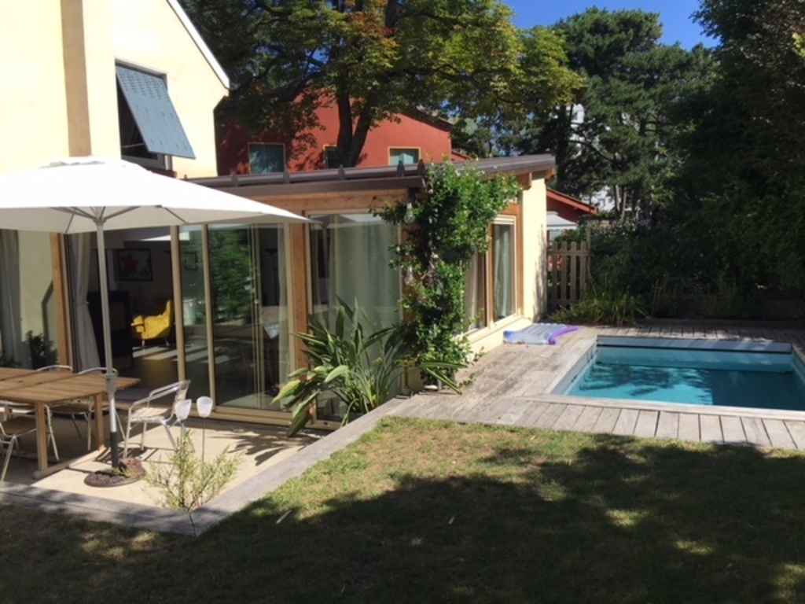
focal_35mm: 29
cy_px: 302
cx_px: 402
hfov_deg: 61.7
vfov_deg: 48.2
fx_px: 674
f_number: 2.2
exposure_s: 1/1241
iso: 25
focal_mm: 4.15
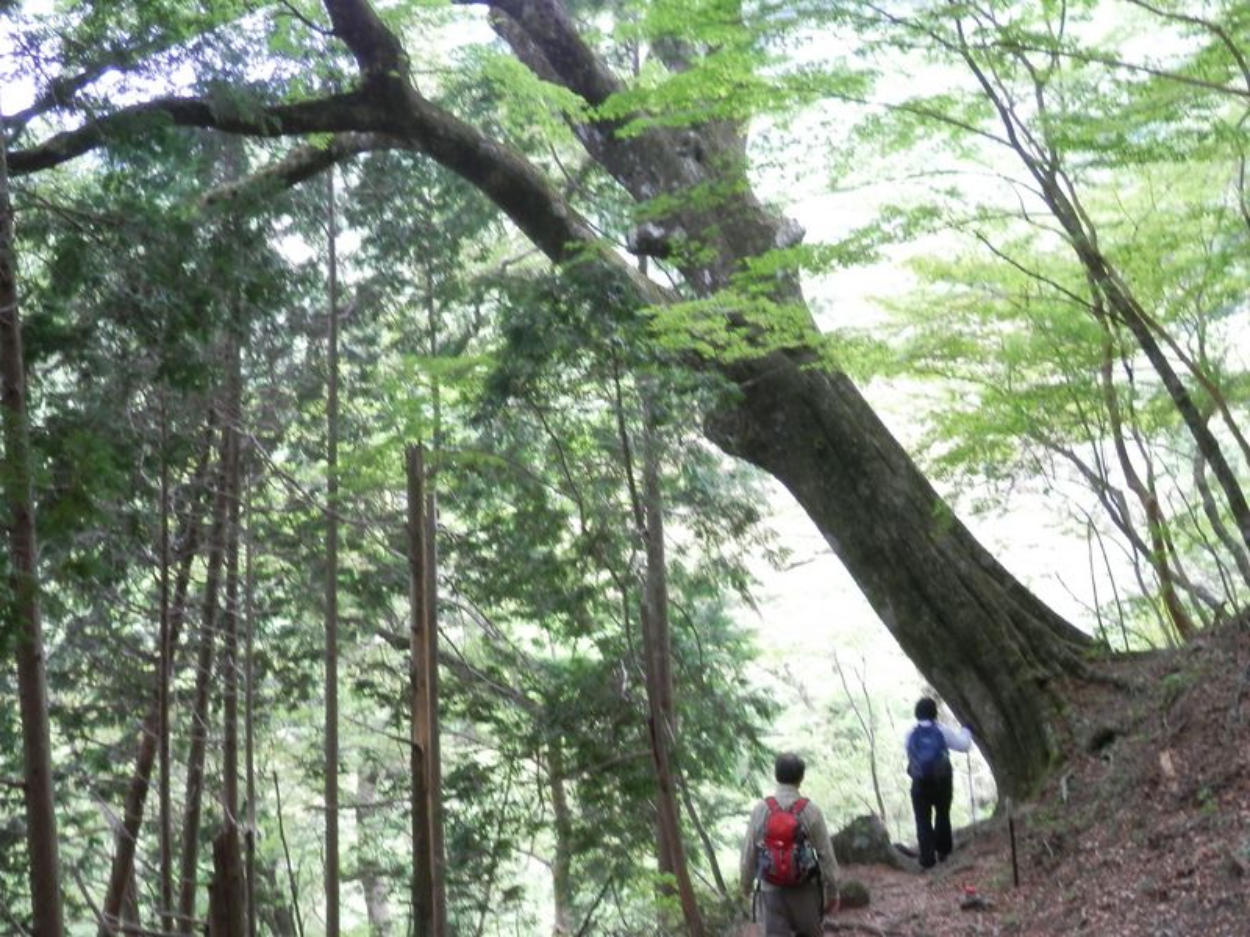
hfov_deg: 46.8
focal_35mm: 40
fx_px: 1444
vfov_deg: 36.0
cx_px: 625
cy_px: 468
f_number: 3.7
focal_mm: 7.3
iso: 200
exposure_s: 1/15
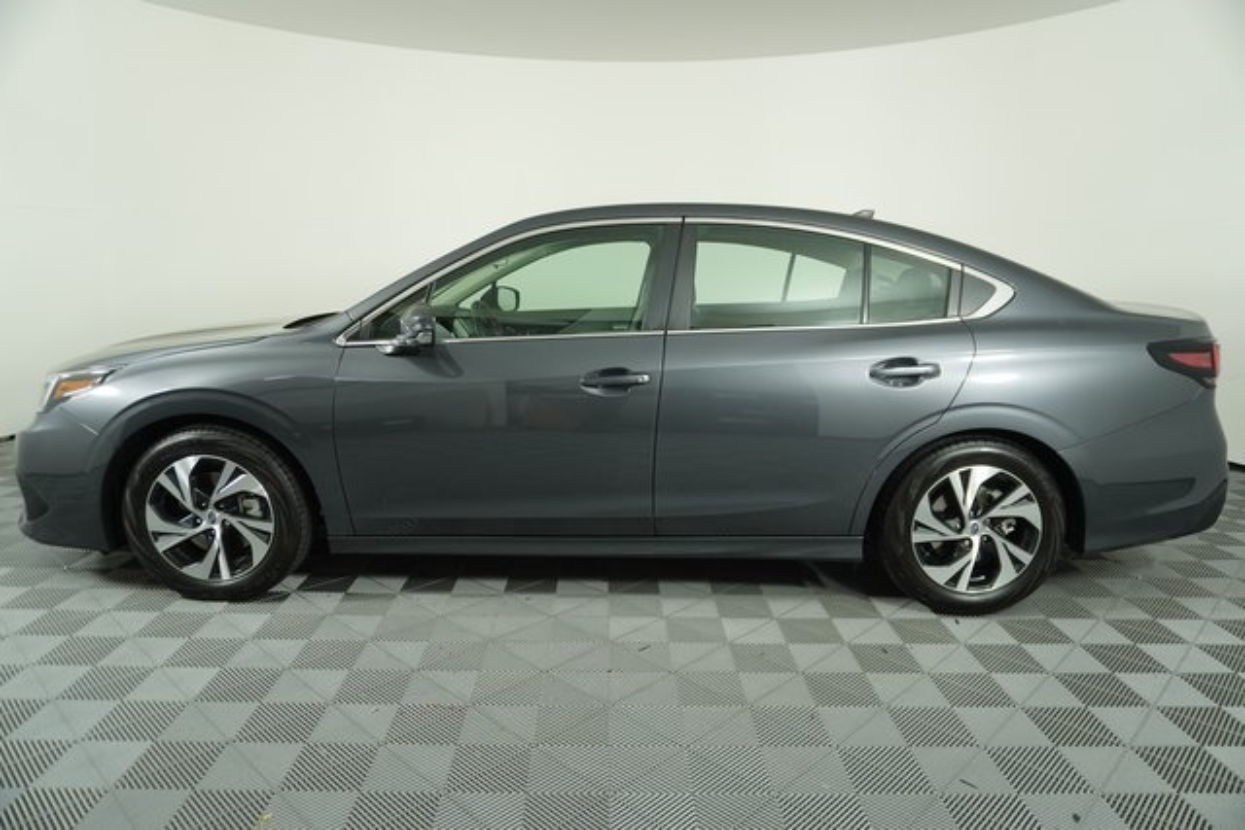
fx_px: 830
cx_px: 622
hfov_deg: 73.7
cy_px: 415
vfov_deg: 53.2
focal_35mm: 24
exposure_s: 1/160
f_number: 4
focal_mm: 16
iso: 320
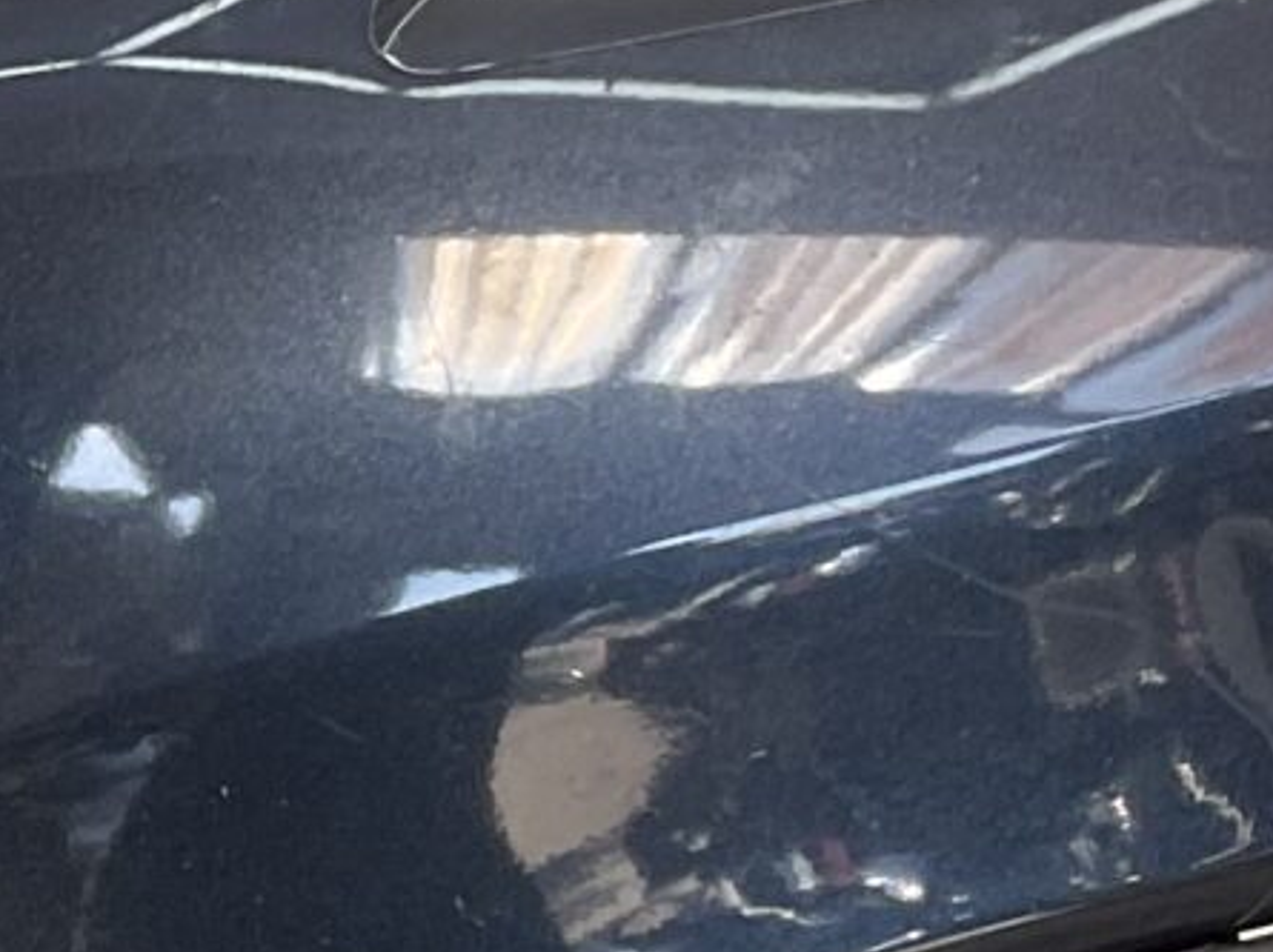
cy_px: 392
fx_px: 6136
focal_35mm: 167
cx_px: -718
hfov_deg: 11.3
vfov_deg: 8.9
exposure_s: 1/152
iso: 16
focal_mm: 3
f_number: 1.8
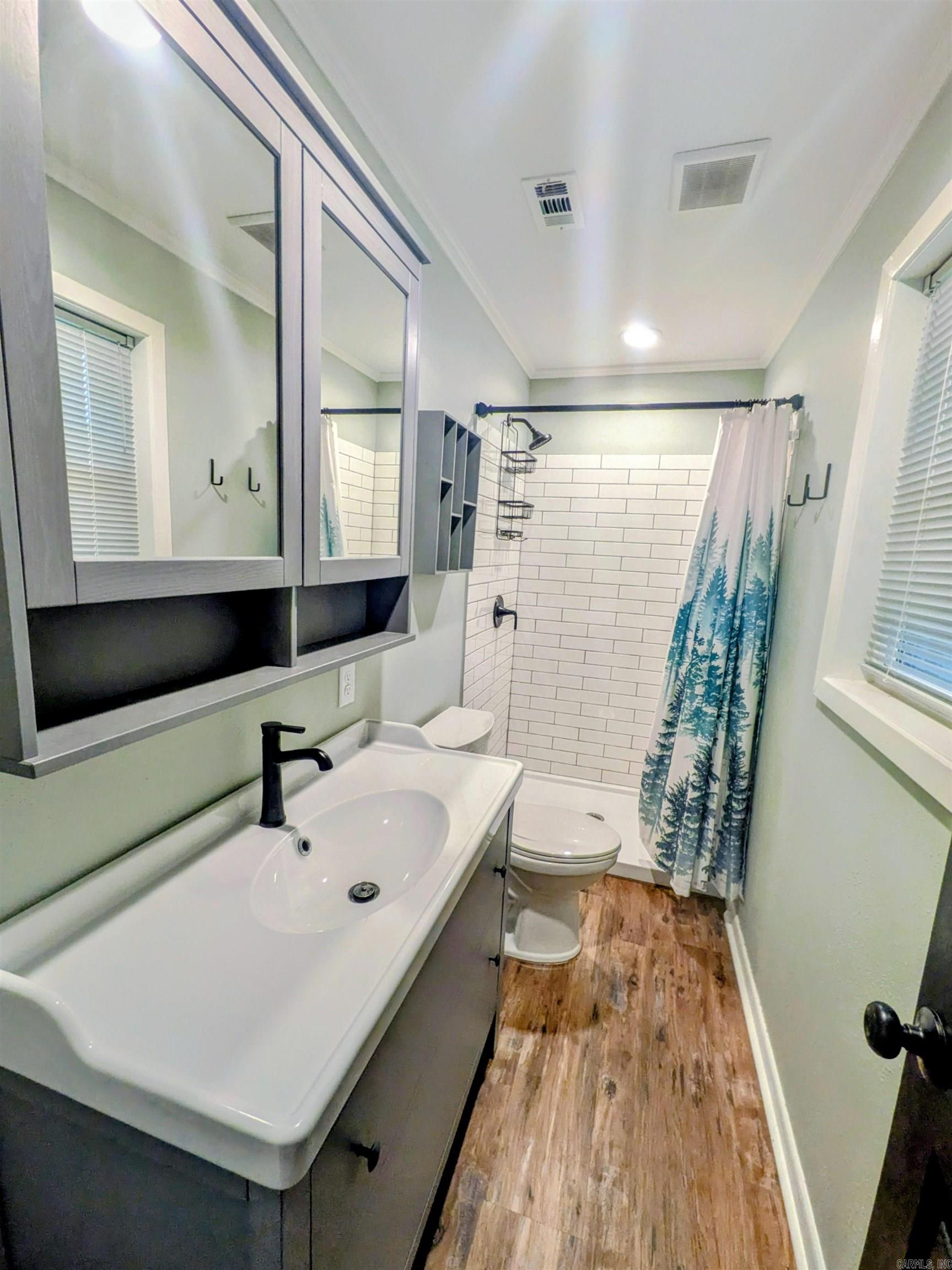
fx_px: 514
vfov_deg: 102.1
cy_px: 635
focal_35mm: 14
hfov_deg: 85.7
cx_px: 476
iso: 115
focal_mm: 1.85
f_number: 2.2
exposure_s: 1/60
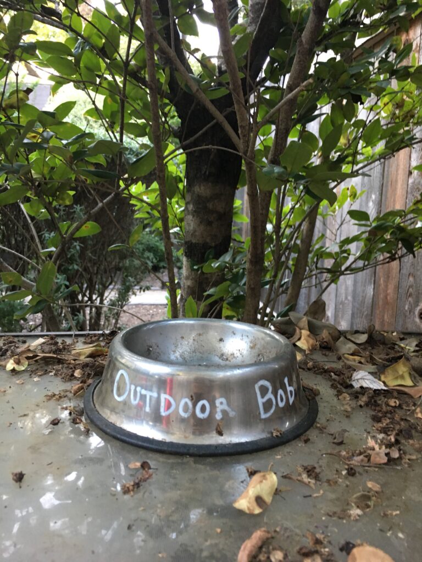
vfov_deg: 61.7
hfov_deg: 48.2
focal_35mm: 29
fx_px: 471
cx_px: 211
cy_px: 281
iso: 125
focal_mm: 4.15
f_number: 2.2
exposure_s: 1/30
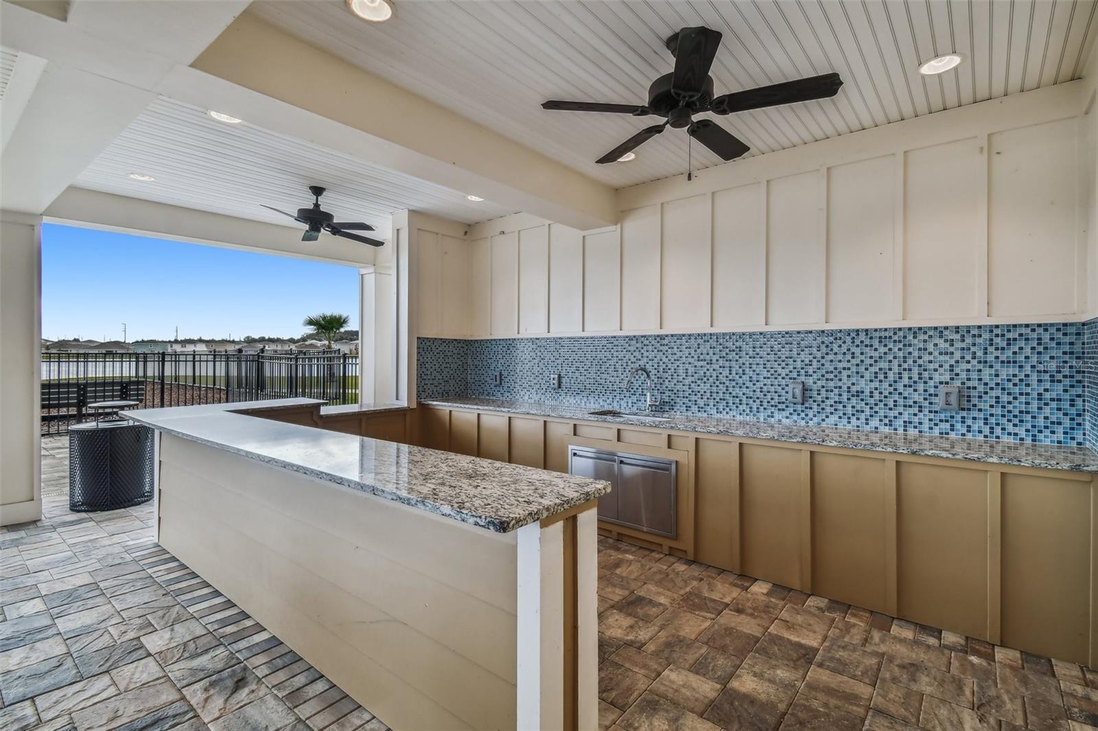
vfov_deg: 77.3
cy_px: 366
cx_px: 549
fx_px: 457
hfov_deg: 100.4
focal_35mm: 15
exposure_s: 1/125
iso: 100
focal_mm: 10
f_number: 7.1
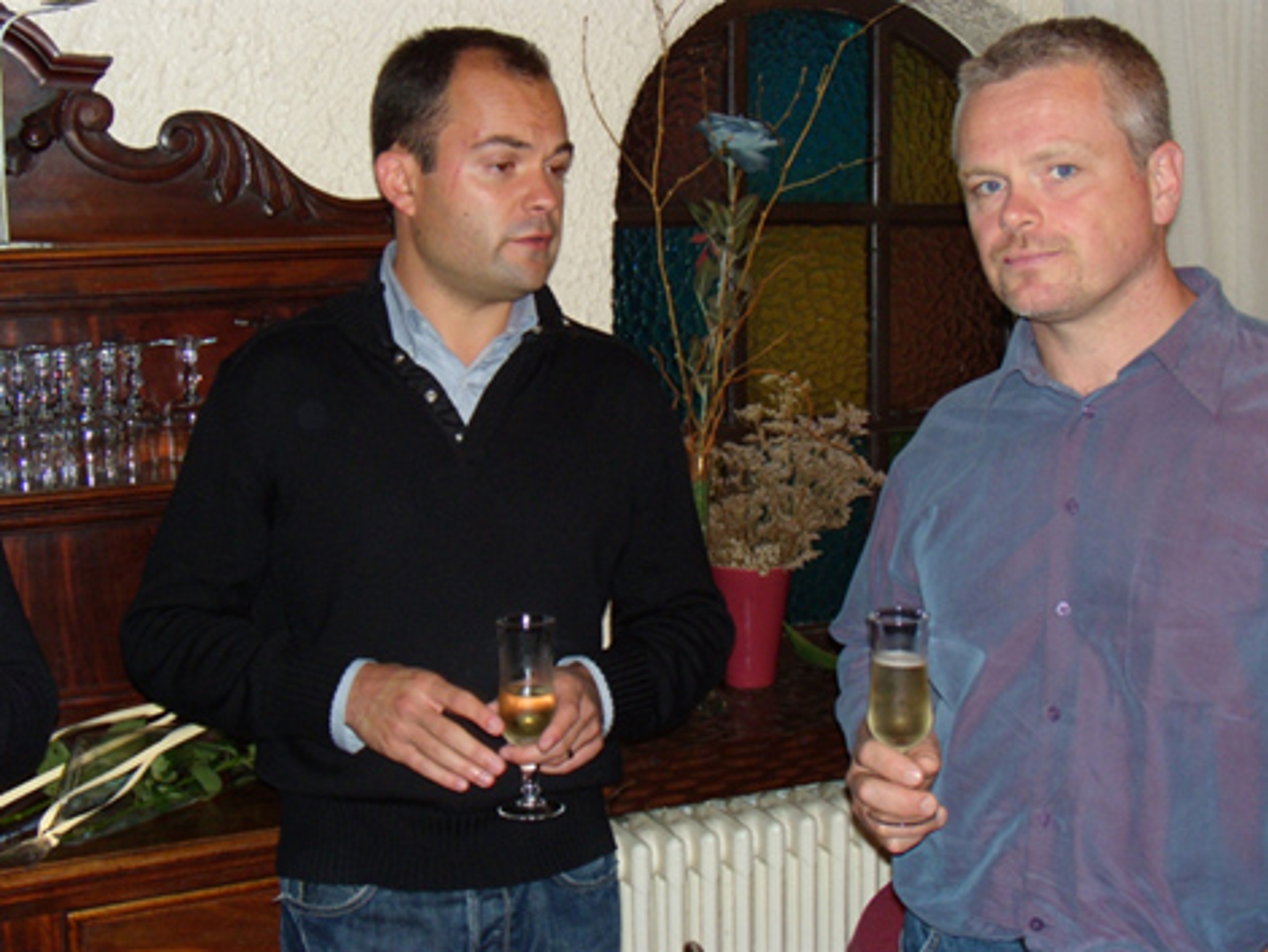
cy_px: 476
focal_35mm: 50
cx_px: 634
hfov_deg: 38.2
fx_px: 1832
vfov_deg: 29.1
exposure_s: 1/30
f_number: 3.8
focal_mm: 8.8
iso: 200
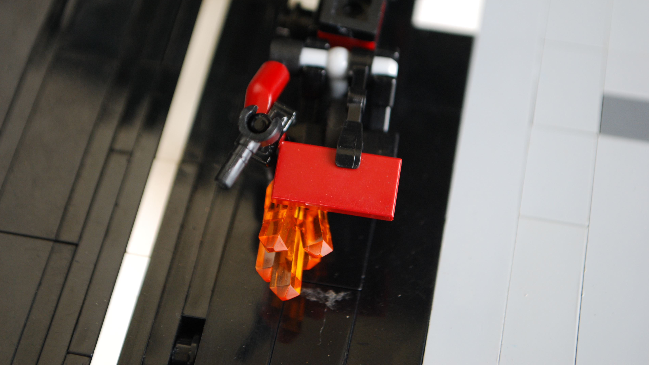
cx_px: 324
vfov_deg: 13.8
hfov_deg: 24.3
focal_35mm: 88
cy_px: 153
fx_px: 1506
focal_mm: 55
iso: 400
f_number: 5.6
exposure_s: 1/50
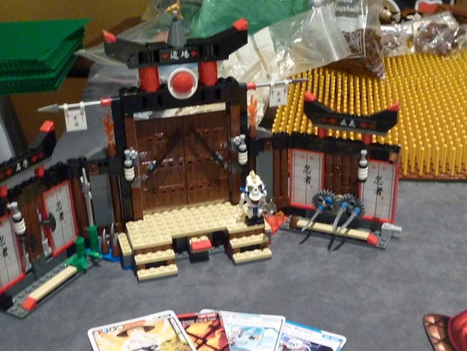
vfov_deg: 29.6
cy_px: 207
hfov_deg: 38.9
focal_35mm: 49
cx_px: 231
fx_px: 661
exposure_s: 1/10
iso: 400
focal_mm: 4.7
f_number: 3.4
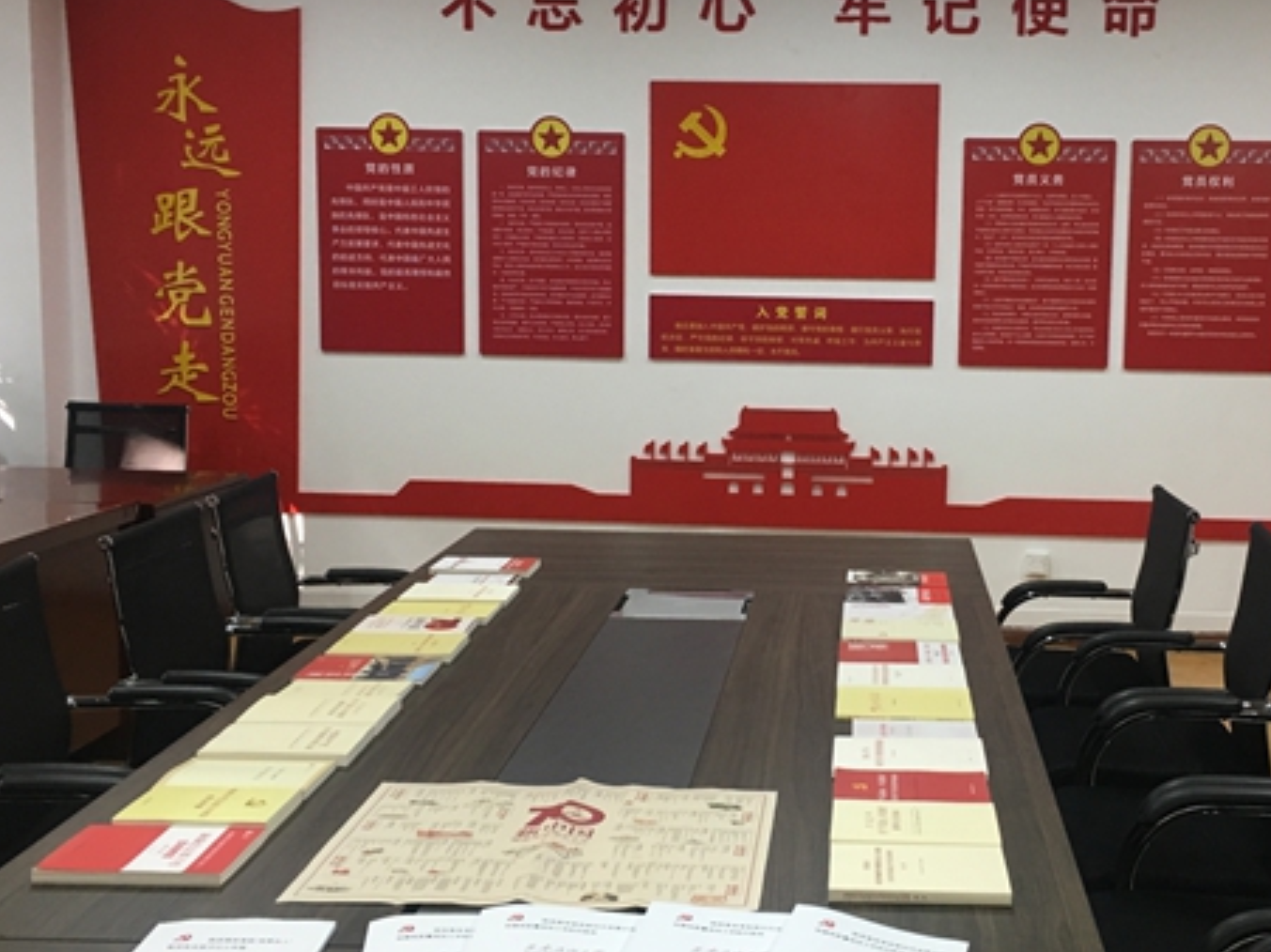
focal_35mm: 45
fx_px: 1652
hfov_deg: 41.7
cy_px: 446
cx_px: 823
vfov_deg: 32.2
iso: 125
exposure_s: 1/33
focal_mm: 4.15
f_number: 2.2
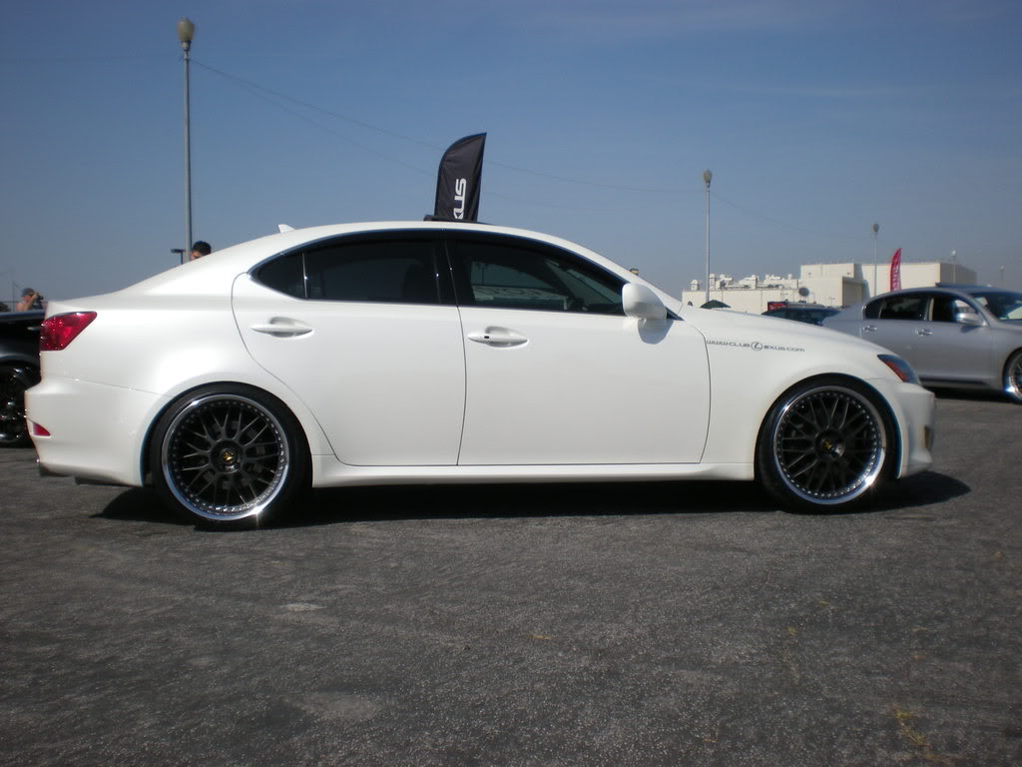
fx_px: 1122
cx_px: 511
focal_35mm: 38
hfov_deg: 49.0
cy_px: 384
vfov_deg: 37.7
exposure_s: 1/801
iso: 64
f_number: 4.6
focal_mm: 6.3
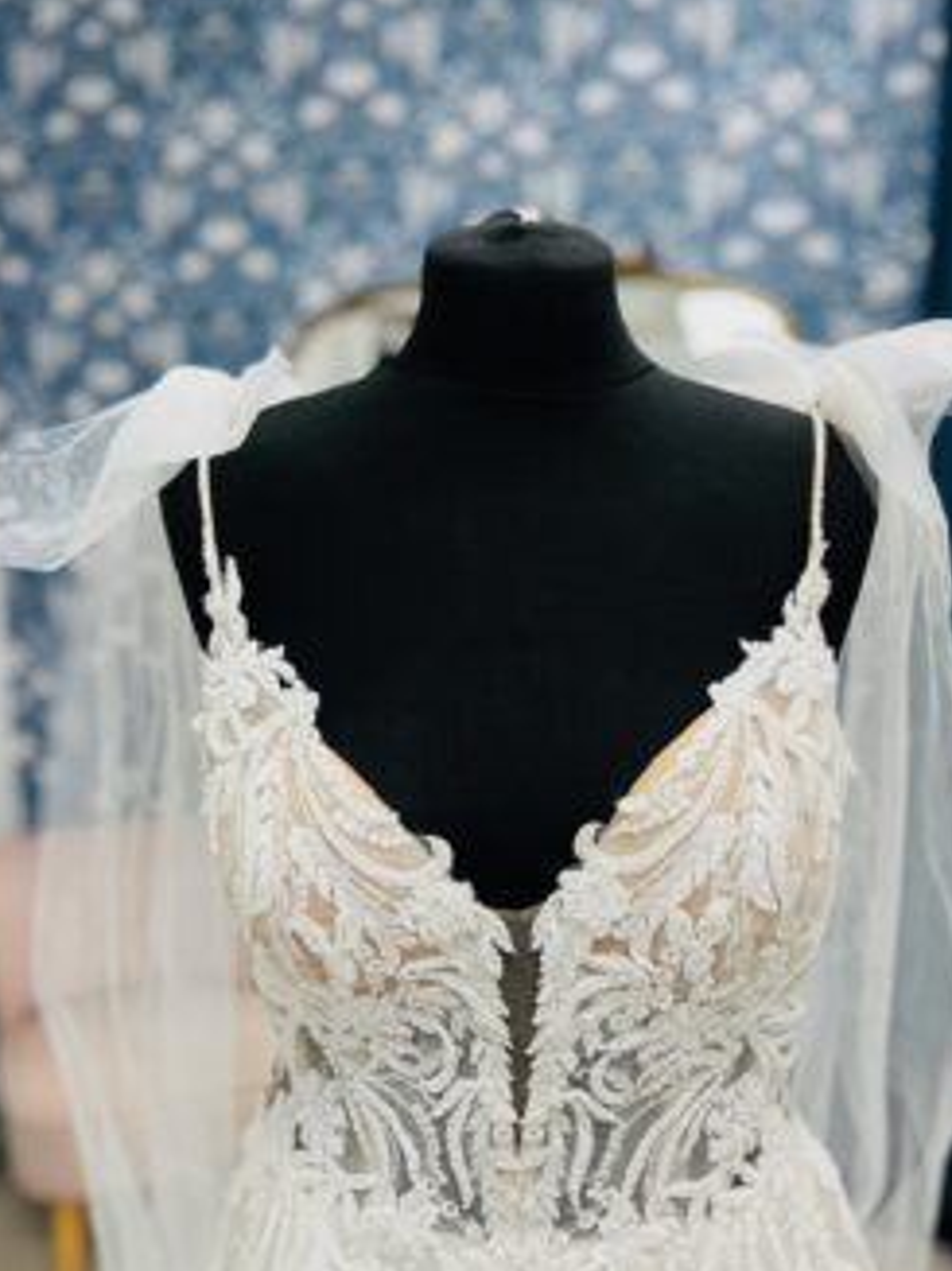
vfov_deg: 53.7
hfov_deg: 41.8
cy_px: 752
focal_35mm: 34
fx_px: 1248
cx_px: 478
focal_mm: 5.1
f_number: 1.6
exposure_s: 1/100
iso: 80
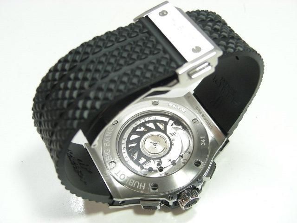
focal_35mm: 44
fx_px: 378
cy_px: 112
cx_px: 148
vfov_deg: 32.9
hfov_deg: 42.9
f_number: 3.5
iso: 158
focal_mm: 7.4
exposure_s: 1/30
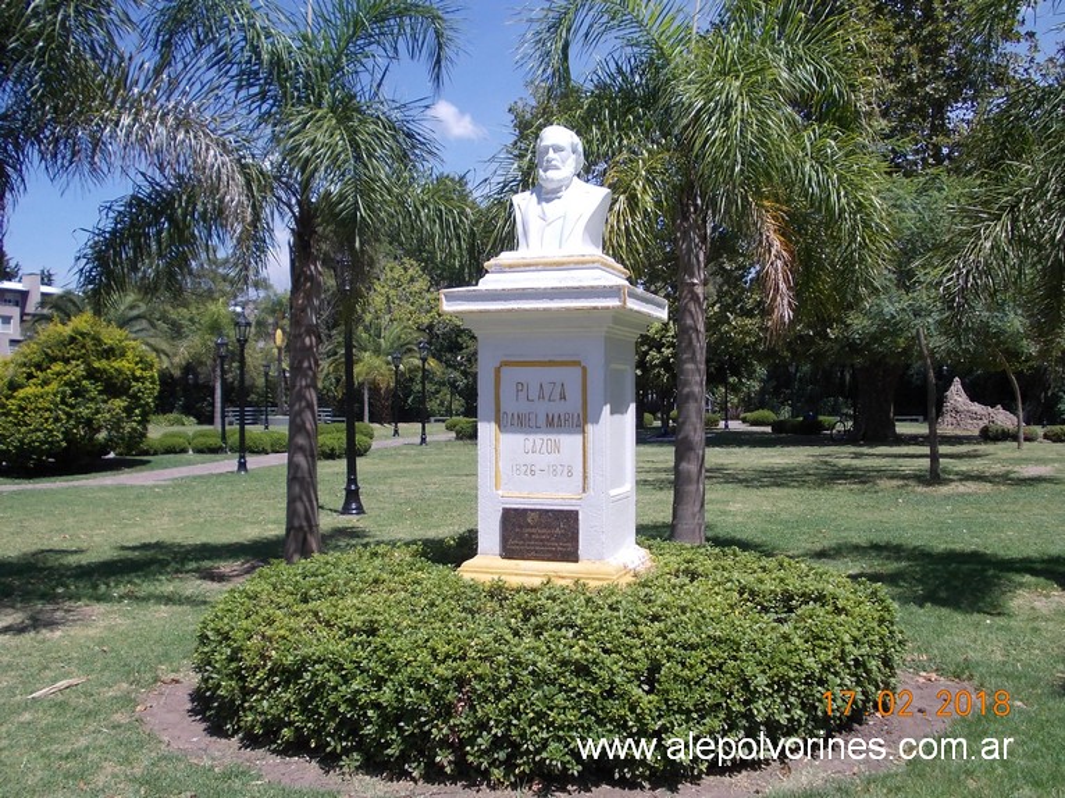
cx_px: 532
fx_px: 1169
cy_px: 399
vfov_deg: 37.7
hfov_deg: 49.0
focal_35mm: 38
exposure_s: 1/320
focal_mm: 5.3
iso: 80
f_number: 6.2
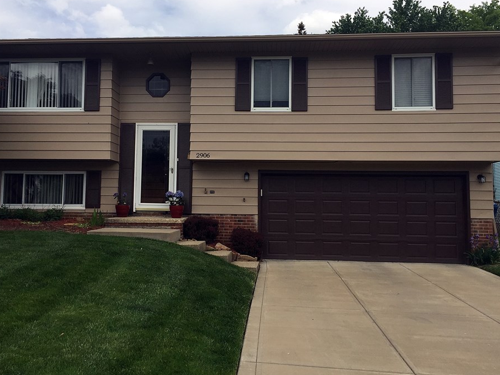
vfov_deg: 42.9
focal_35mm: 33
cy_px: 179
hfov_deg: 55.3
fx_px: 477
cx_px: 234
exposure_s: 1/1582
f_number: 2.2
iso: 32
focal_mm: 4.15
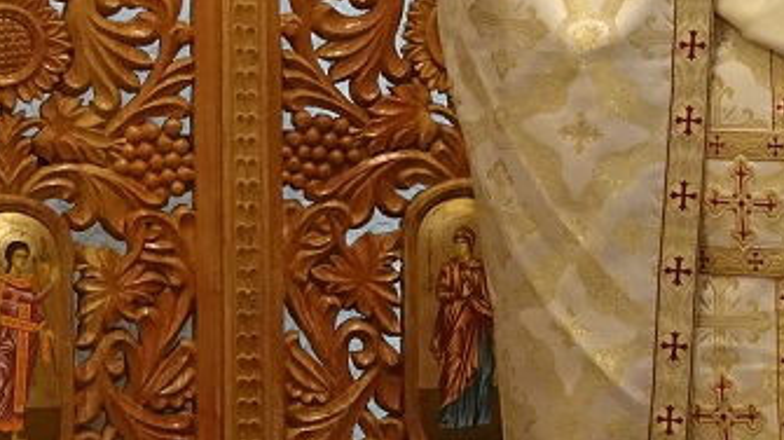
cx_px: 817
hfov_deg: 8.2
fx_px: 5464
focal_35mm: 263
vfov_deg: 4.6
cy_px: 30
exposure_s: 1/40
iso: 1600
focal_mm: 25.61
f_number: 3.5
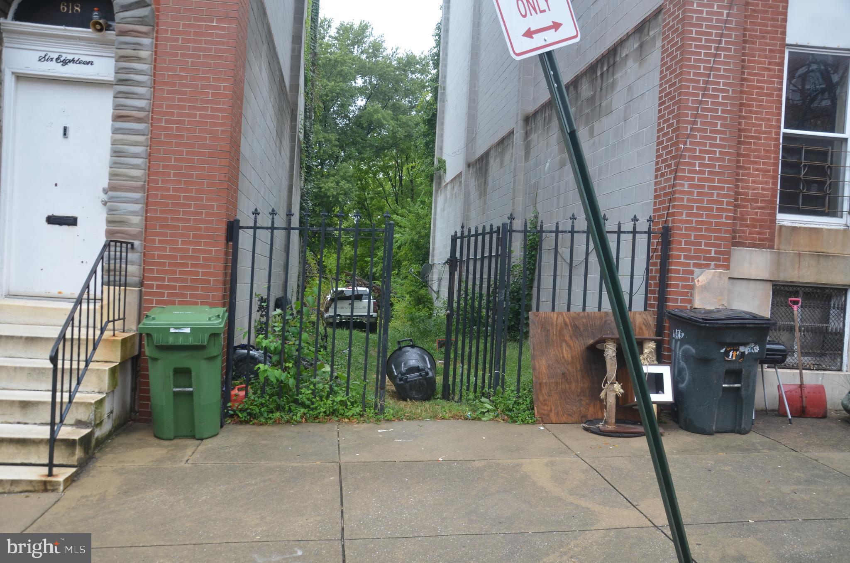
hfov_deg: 59.6
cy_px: 282
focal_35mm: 32
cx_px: 425
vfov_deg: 41.5
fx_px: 742
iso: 360
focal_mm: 21
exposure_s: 1/125
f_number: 5.6
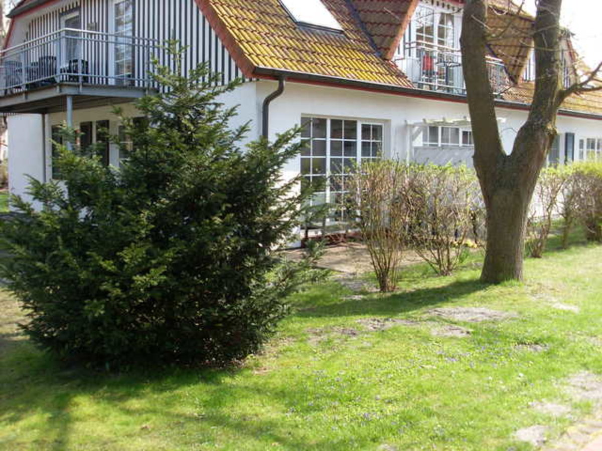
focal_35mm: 38
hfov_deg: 49.0
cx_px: 301
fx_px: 661
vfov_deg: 37.7
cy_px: 226
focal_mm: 6.3
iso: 80
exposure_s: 1/60
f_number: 7.7
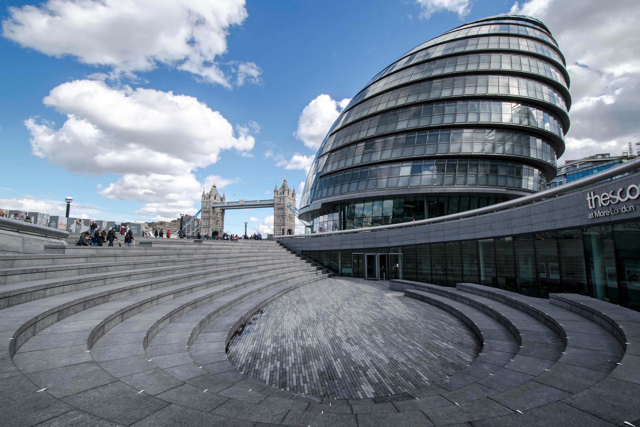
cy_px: 214
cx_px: 320
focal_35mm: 15
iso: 100
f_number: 14
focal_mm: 10
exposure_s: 1/80
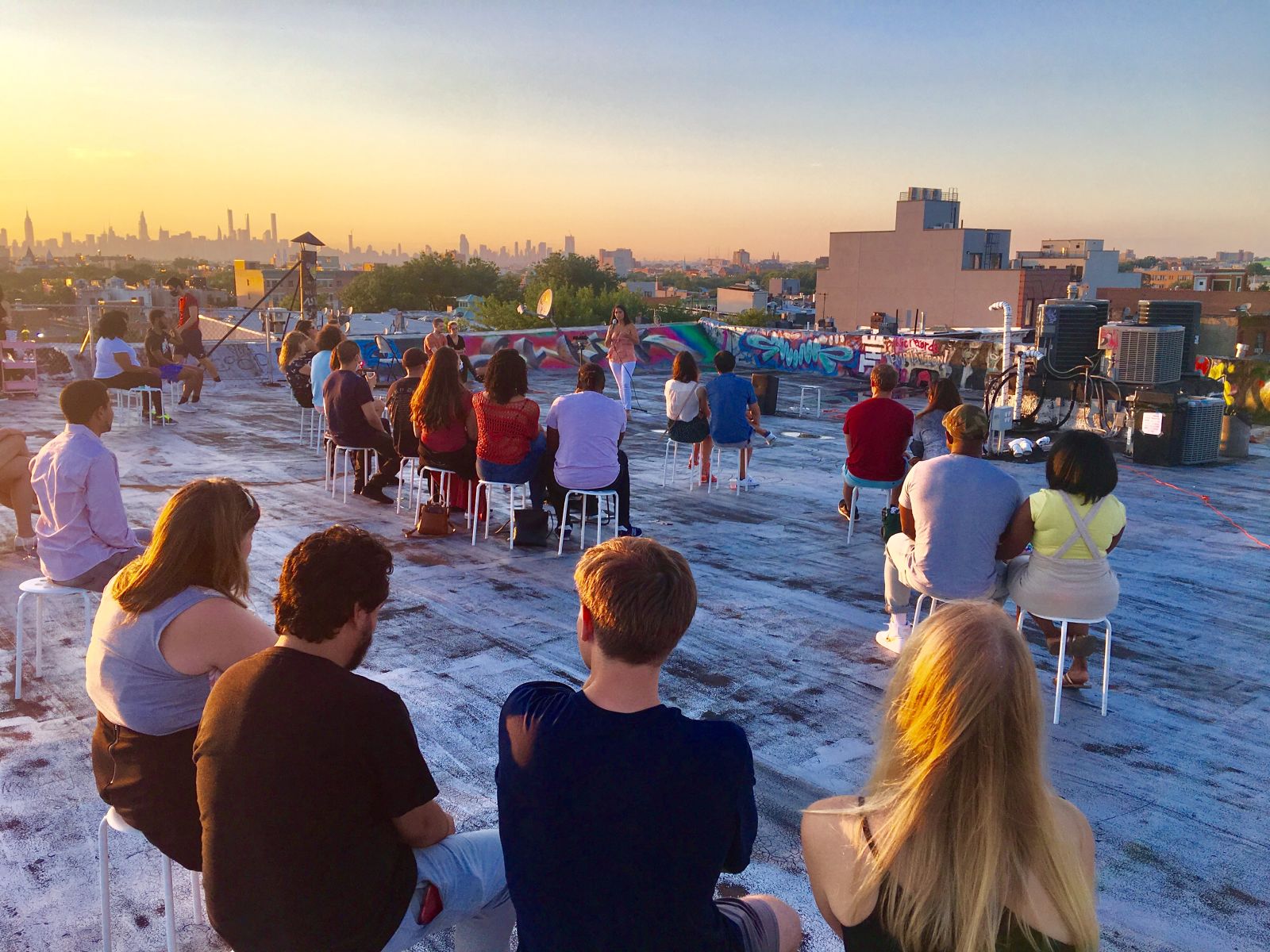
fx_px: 1064
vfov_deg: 48.2
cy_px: 476
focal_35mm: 29
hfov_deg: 61.7
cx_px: 635
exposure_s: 1/407
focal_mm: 4.15
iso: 25
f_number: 2.2
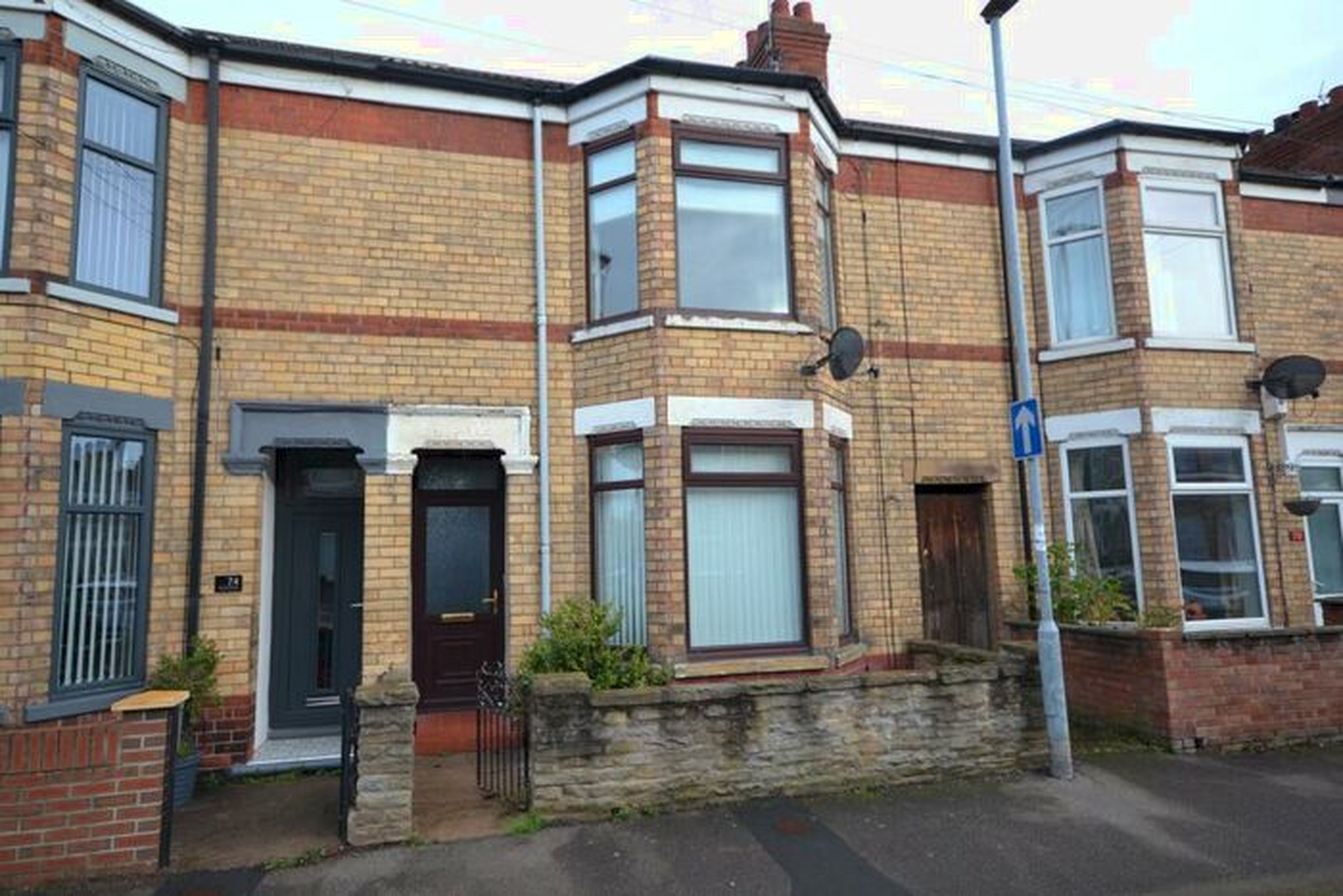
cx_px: 672
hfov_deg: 81.2
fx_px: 784
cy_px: 448
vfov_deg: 59.5
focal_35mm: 21
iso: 200
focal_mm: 14
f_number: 5.6
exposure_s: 1/125
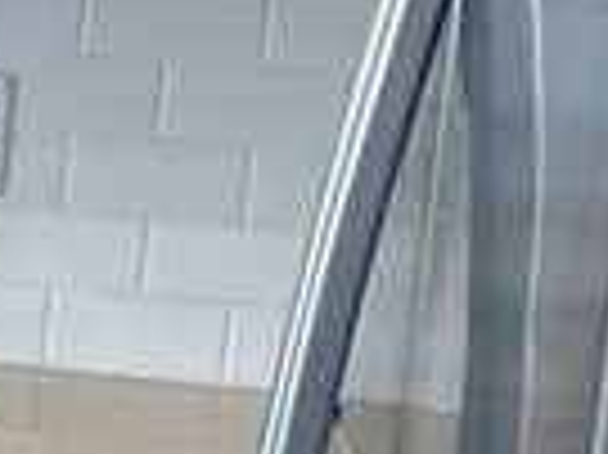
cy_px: 202
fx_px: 3194
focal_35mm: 182
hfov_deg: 7.9
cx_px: -1653
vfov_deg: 8.1
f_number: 1.78
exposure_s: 1/120
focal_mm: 6.86
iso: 125
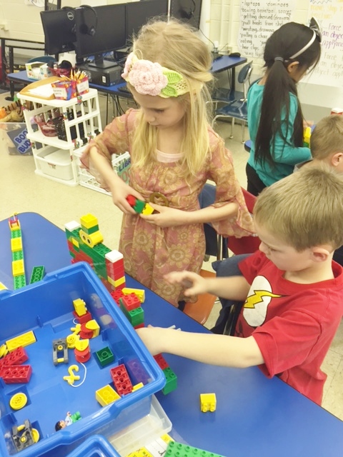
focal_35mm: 29
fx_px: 383
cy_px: 228
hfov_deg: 48.2
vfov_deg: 61.7
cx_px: 172
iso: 64
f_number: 2.2
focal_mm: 4.15
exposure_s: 1/30
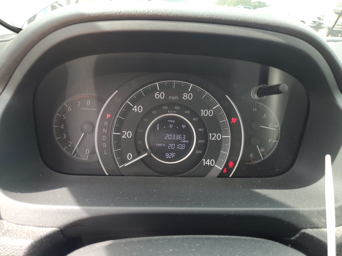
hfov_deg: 67.3
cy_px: 128
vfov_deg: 53.1
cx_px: 171
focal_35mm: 26
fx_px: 257
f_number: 1.5
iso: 50
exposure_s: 1/192
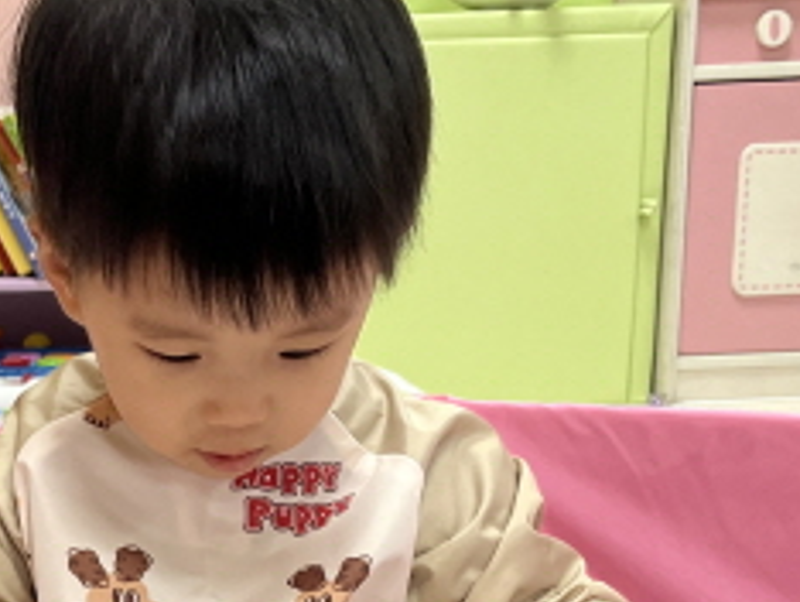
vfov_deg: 17.3
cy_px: 783
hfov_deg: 23.9
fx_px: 1851
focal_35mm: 80
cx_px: 133
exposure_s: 1/120
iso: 80
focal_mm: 5.1
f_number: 1.6
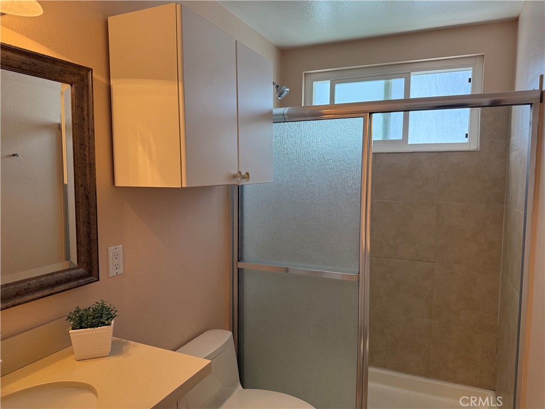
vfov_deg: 56.8
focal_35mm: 24
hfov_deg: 71.6
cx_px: 272
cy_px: 204
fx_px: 378
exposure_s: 1/179
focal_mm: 6.76
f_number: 1.78
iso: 200
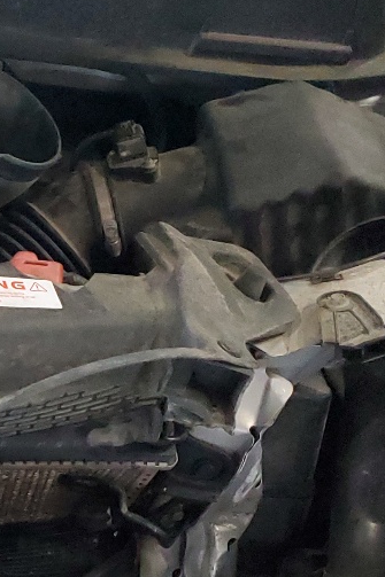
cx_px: -286
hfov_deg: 14.2
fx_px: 1380
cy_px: 570
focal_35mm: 86
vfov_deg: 22.8
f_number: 1.5
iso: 398
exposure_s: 1/60.2
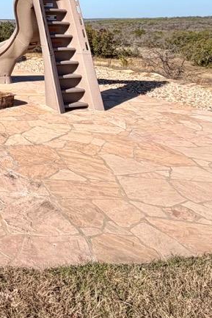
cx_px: -84
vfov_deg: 38.9
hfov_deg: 25.5
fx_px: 380
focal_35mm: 43
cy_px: -15
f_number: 2.2
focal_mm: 2.22
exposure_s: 1/901
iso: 20
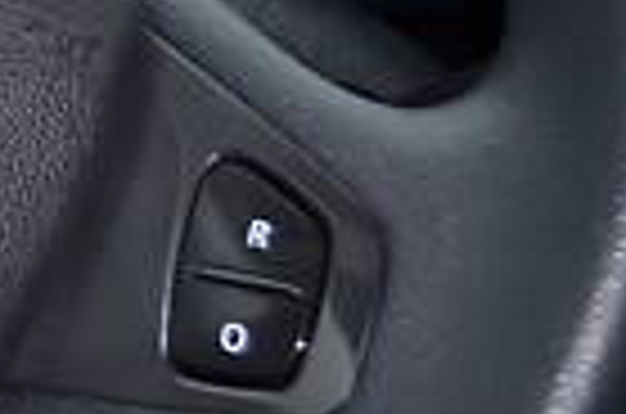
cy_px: -169
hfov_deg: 6.3
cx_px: -1121
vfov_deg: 4.5
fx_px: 5255
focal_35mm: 303
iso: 200
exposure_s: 1/60
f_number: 5
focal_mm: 35
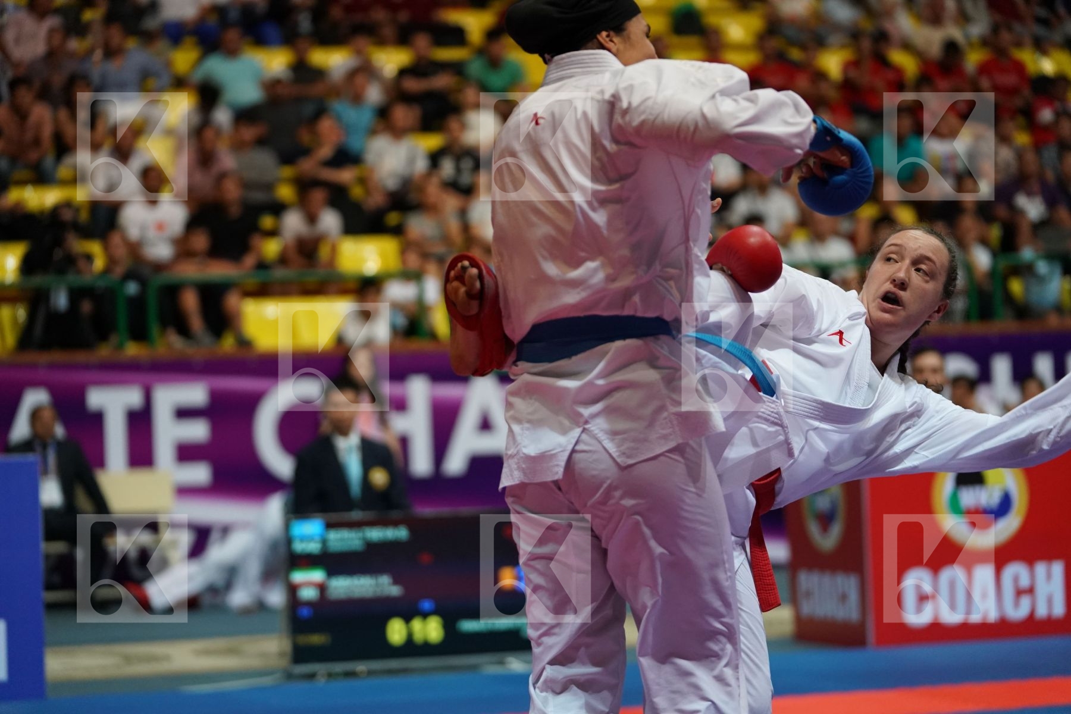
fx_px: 3302
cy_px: 357
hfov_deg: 18.4
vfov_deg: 12.3
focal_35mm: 111
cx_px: 536
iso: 3200
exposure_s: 1/1000
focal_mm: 111
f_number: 2.8
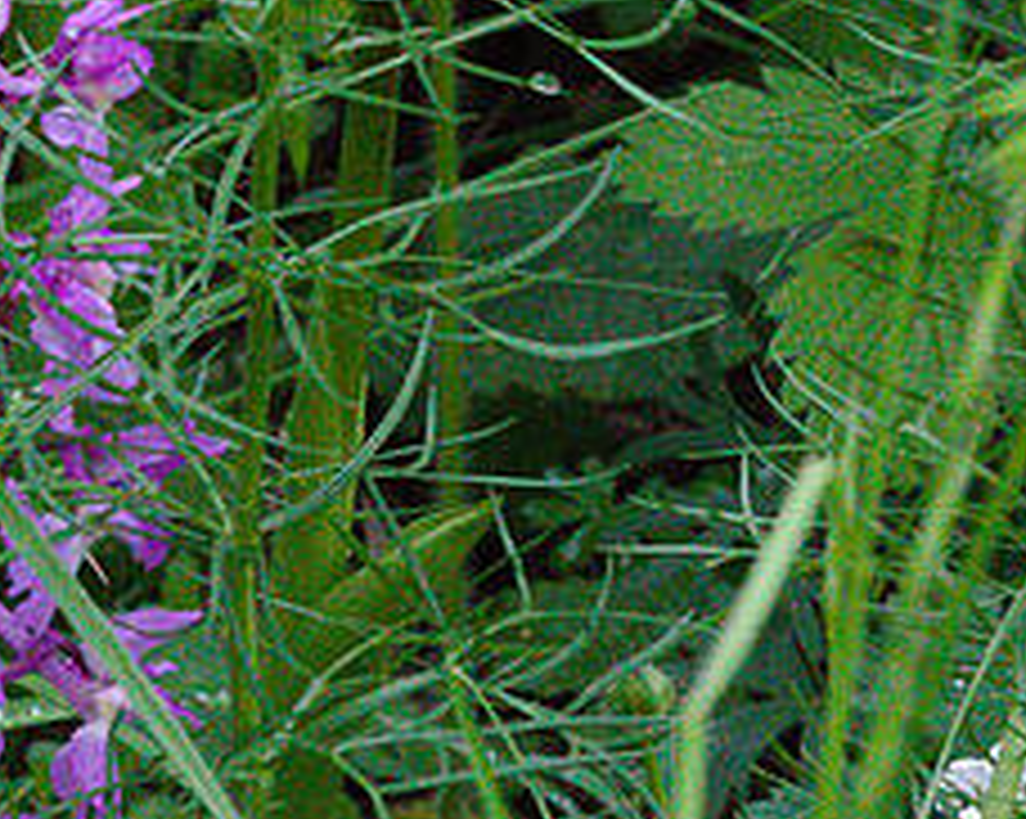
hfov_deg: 3.3
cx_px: -436
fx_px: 17749
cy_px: -333
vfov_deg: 2.6
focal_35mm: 585
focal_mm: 90
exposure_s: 1/160
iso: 6400
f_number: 18
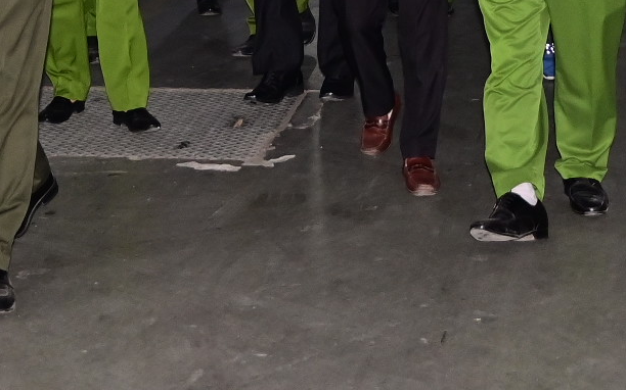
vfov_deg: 10.6
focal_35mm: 118
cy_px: -231
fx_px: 2012
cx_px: 219
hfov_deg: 17.6
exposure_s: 1/125
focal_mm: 24
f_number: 3.8
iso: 1600
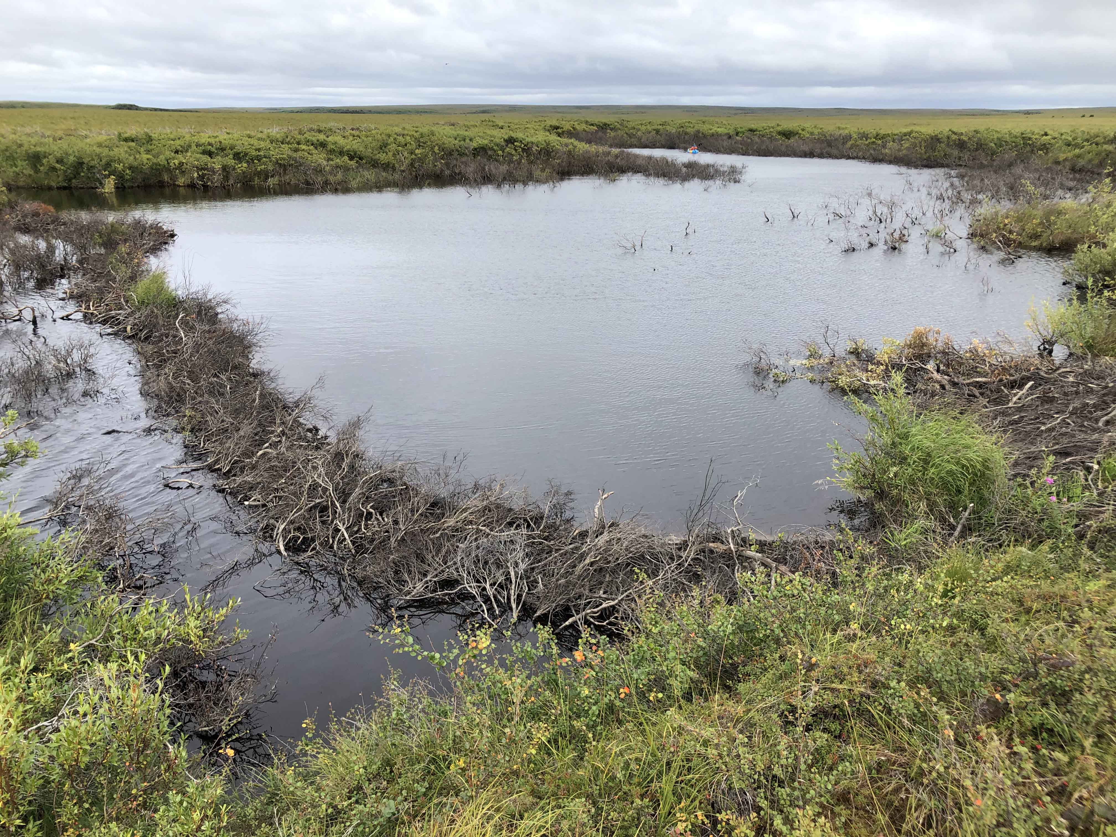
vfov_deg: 49.7
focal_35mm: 28
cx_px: 558
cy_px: 418
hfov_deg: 63.4
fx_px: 903
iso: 20
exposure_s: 1/917
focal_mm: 3.99
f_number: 1.8
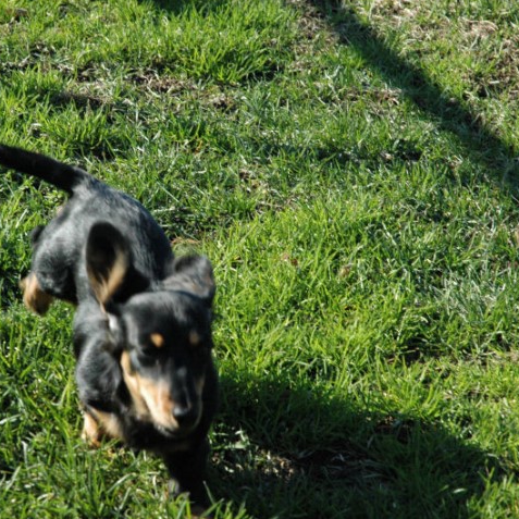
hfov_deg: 12.9
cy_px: 260
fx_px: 2290
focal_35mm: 135
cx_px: 168
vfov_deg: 12.9
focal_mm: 70
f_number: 10
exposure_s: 1/400
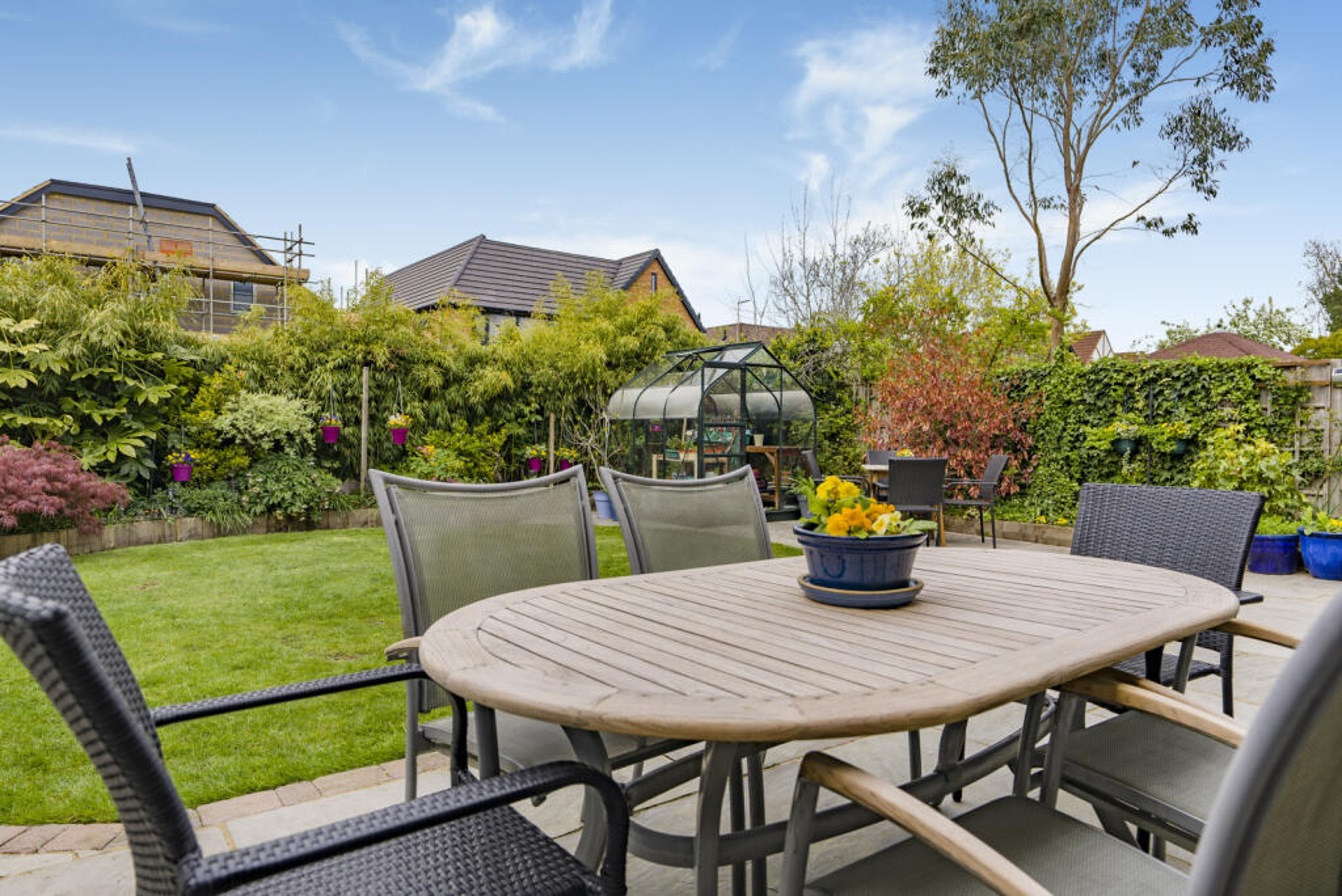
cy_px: 448
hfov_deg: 78.5
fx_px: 821
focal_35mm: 22
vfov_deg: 57.3
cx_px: 671
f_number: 5
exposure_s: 1/250
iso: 80
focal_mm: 22
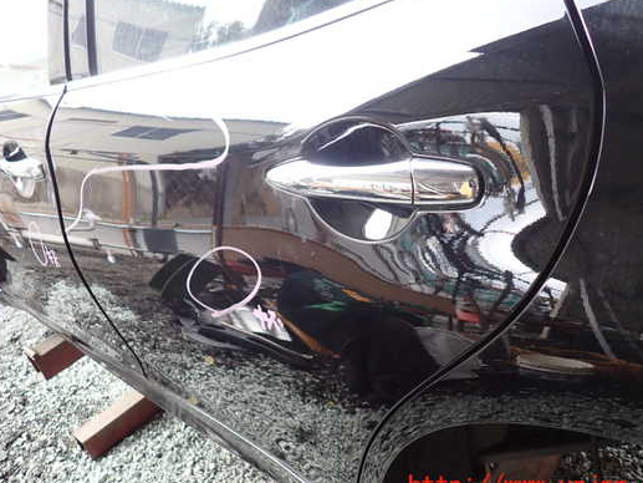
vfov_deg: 48.2
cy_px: 223
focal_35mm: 29
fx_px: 539
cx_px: 316
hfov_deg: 61.6
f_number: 2
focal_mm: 4.5
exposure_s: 1/100
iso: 100
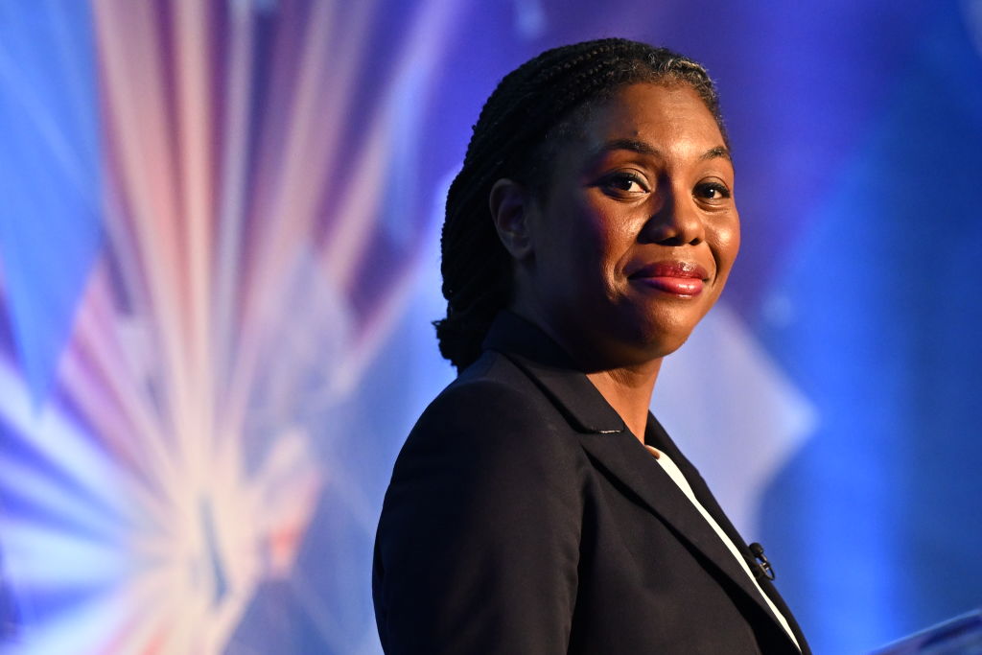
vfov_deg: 6.1
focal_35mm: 225
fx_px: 6138
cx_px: 491
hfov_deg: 9.1
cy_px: 328
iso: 2500
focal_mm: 150
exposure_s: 1/320
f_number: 2.8
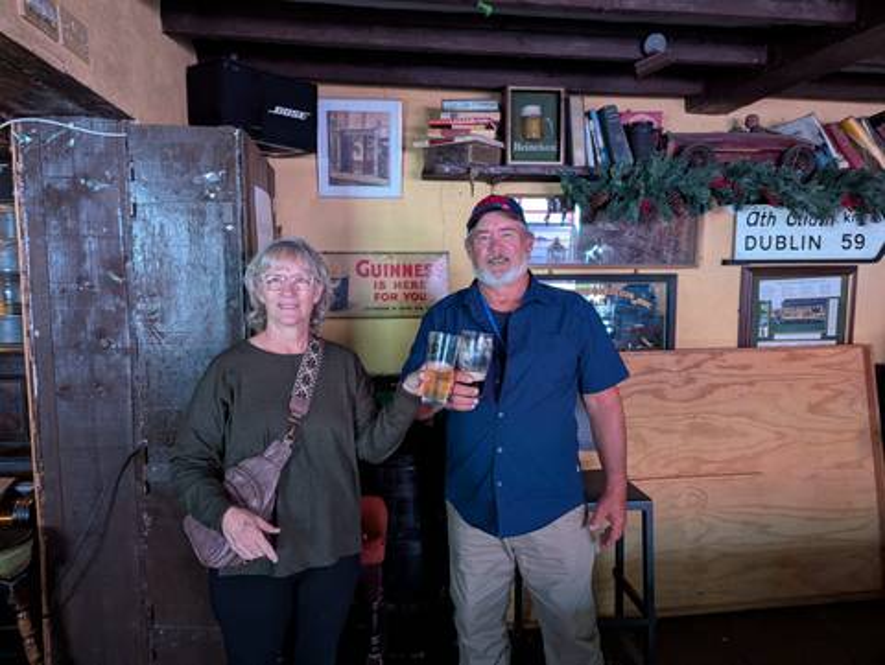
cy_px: 332
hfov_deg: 71.5
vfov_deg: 56.9
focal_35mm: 24
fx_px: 614
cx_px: 442
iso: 615
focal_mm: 6.81
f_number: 1.85
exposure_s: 1/28
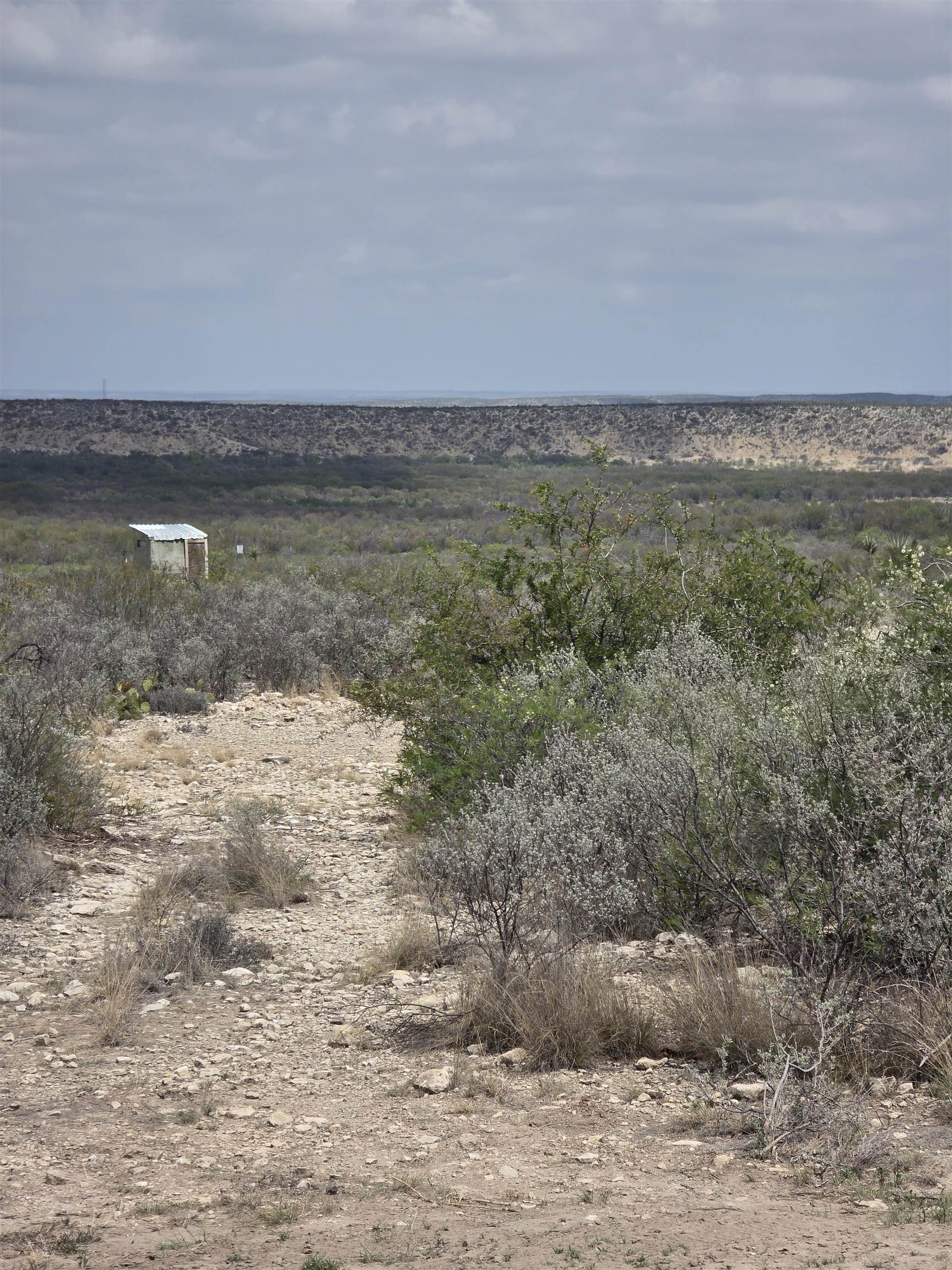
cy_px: 635
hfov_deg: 12.9
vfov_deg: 17.1
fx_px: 4217
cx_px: 476
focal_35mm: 115
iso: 64
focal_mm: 18.6
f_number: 3.4
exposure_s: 1/2510
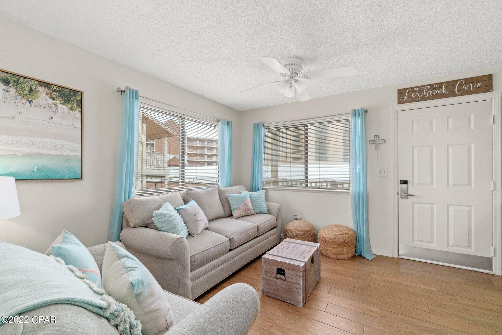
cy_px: 168
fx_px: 209
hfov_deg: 100.4
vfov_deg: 77.3
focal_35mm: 15
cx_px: 251
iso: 800
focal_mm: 10
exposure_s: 1/25
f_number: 8
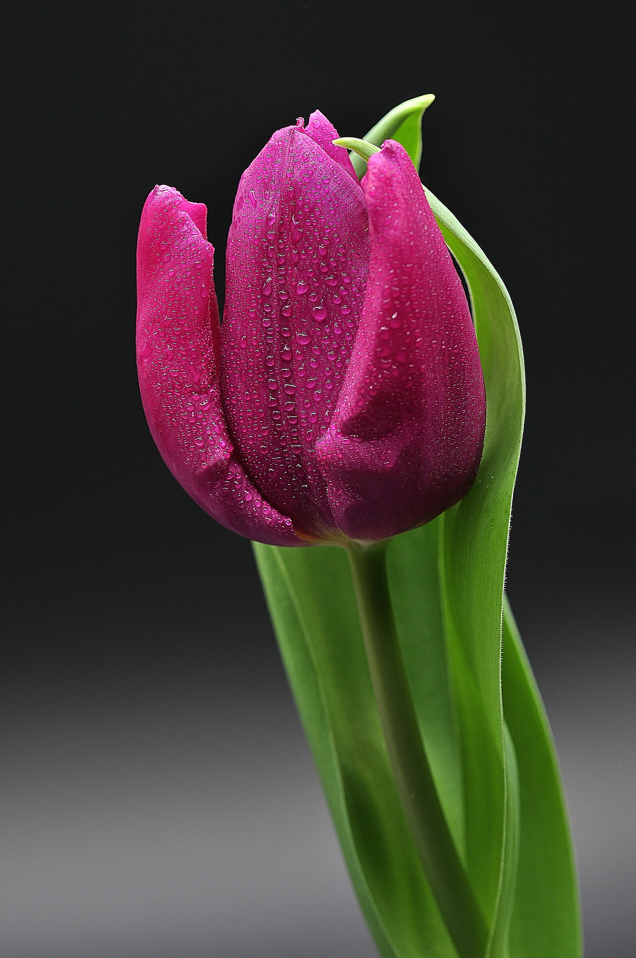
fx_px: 5978
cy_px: 479
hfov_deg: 6.1
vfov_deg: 9.2
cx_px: 318
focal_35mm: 225
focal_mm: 150
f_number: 5
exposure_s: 1/50
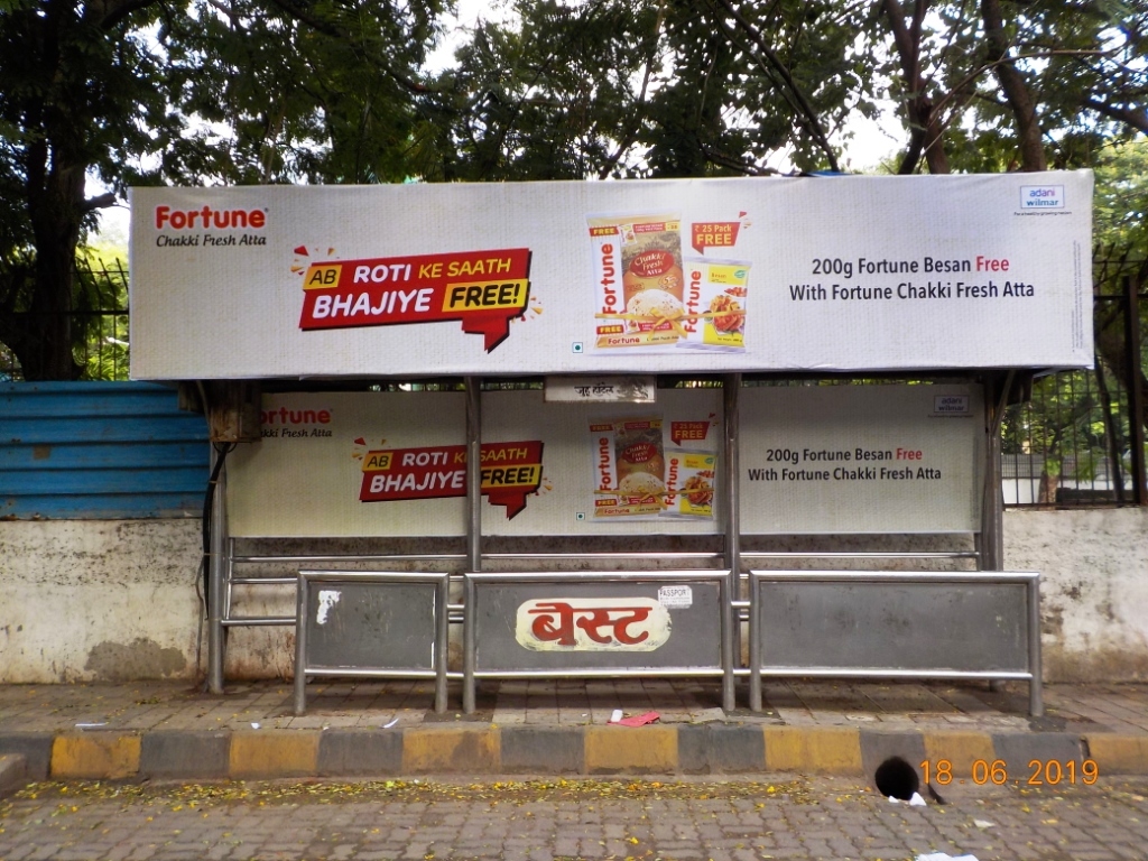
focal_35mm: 30
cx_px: 574
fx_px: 995
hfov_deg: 60.0
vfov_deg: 46.8
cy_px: 430
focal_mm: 4.1
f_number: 3.3
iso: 125
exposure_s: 1/100
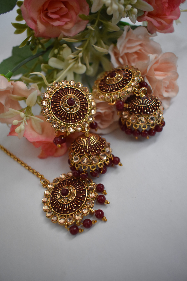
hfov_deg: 47.9
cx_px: 94
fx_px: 210
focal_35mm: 27
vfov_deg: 67.4
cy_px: 140
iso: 1400
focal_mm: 18
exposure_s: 1/125
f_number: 3.5
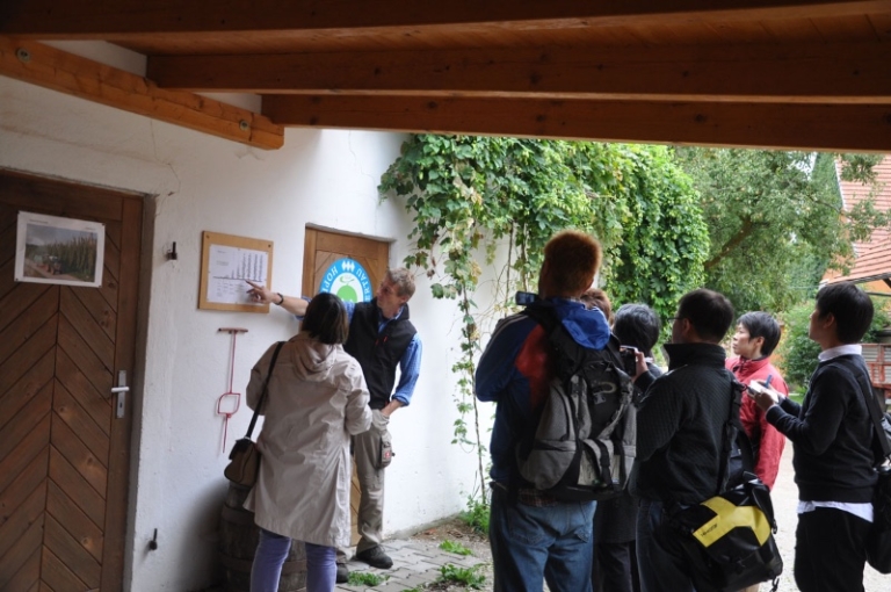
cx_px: 446
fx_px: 890
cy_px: 296
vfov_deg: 36.8
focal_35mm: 36
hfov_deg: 53.2
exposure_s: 1/80
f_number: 4.5
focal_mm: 24
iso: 400
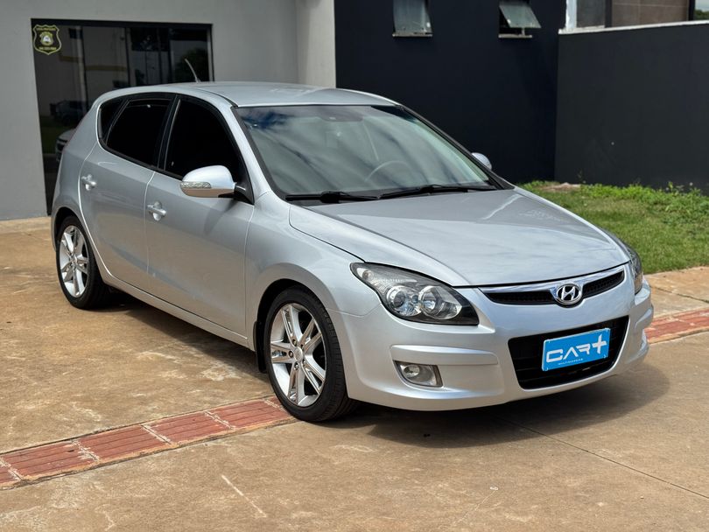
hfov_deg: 39.6
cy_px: 266
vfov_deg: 30.3
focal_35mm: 48
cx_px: 354
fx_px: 983
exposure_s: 1/6410
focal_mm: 6.76
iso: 64
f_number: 1.78
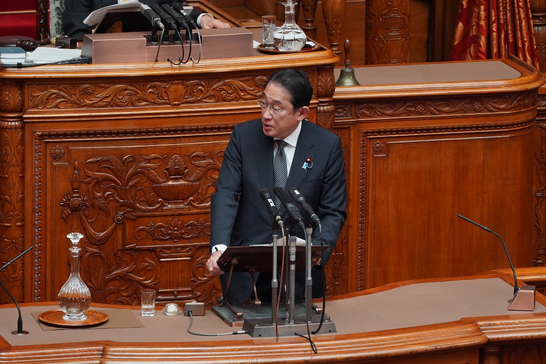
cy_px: 182
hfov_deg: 6.9
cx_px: 273
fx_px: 4550
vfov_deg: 4.6
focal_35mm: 300
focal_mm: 200
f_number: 5.6
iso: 3200
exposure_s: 1/160
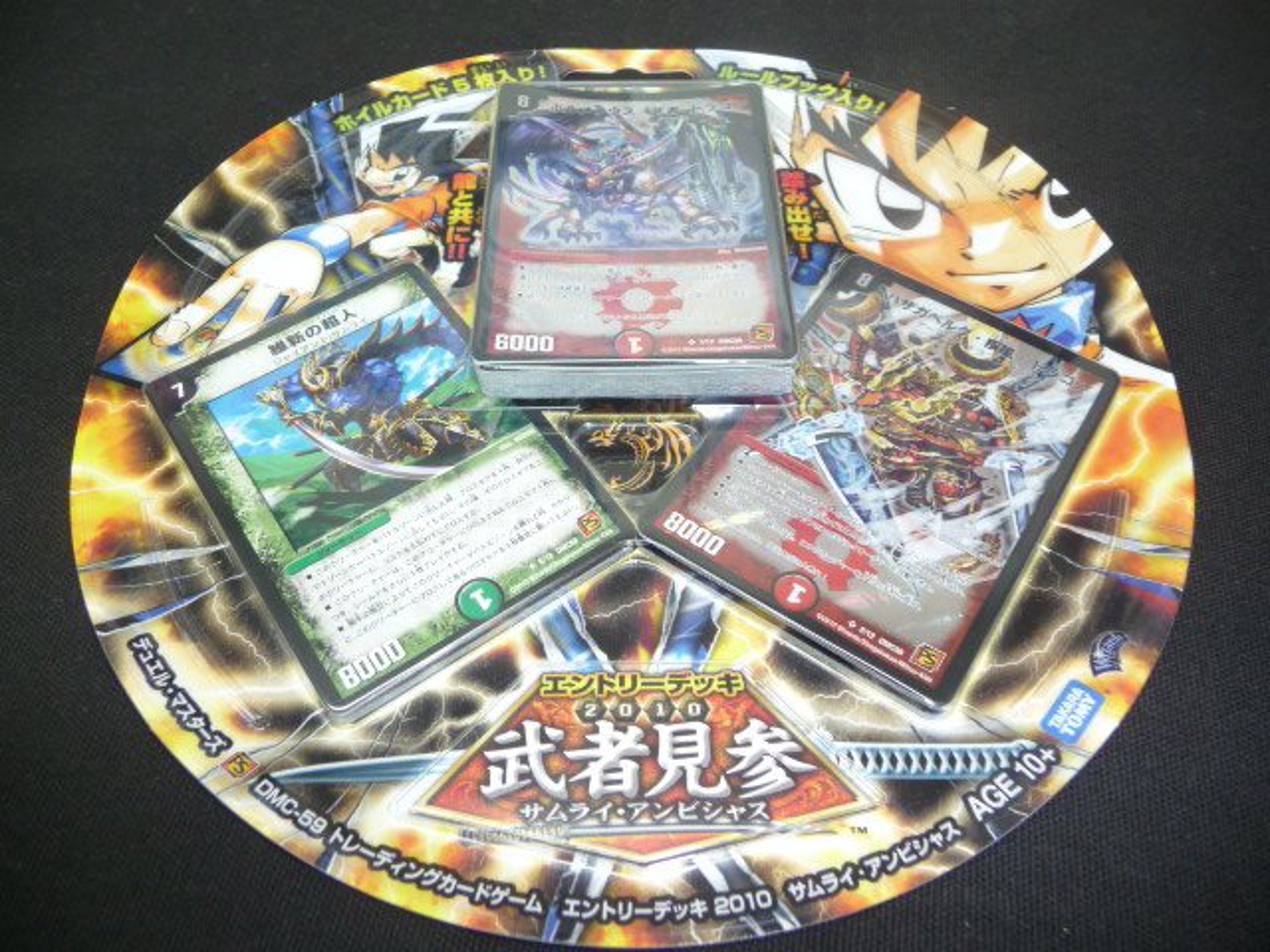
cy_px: 476
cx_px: 635
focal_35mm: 28
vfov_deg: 49.7
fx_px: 1027
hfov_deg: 63.4
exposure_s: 1/13
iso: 100
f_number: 3.3
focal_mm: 4.7
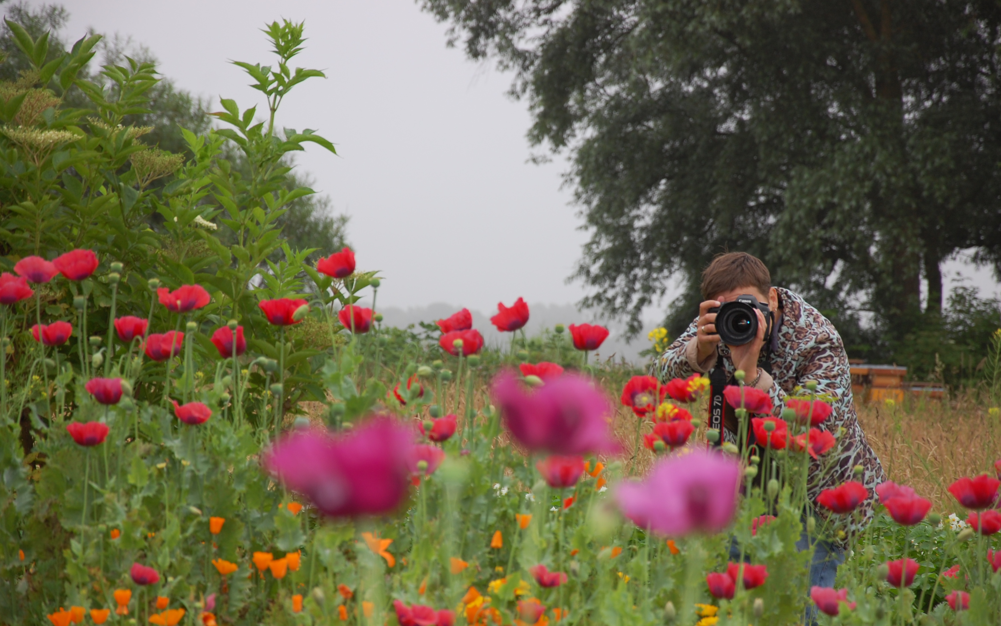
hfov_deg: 13.0
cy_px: 318
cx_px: 500
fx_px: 4379
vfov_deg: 8.2
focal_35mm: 161
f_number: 7.1
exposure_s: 1/125
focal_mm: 105
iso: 200
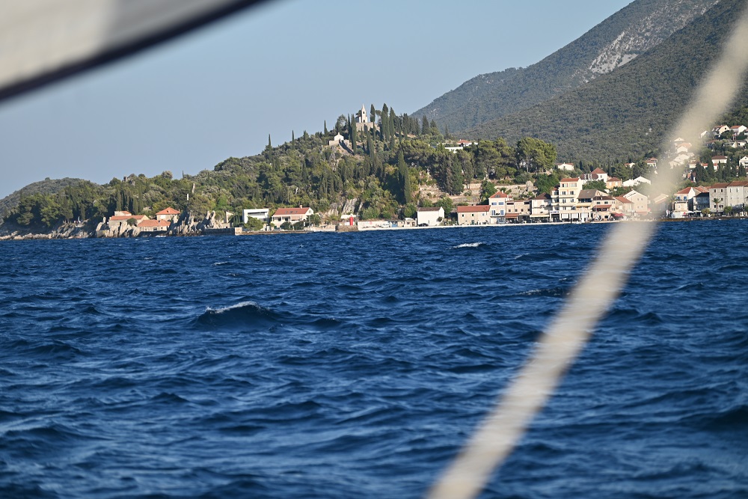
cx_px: 374
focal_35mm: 165
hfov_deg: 12.5
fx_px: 3429
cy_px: 250
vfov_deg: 8.3
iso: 100
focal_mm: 165
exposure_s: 1/800
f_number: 5
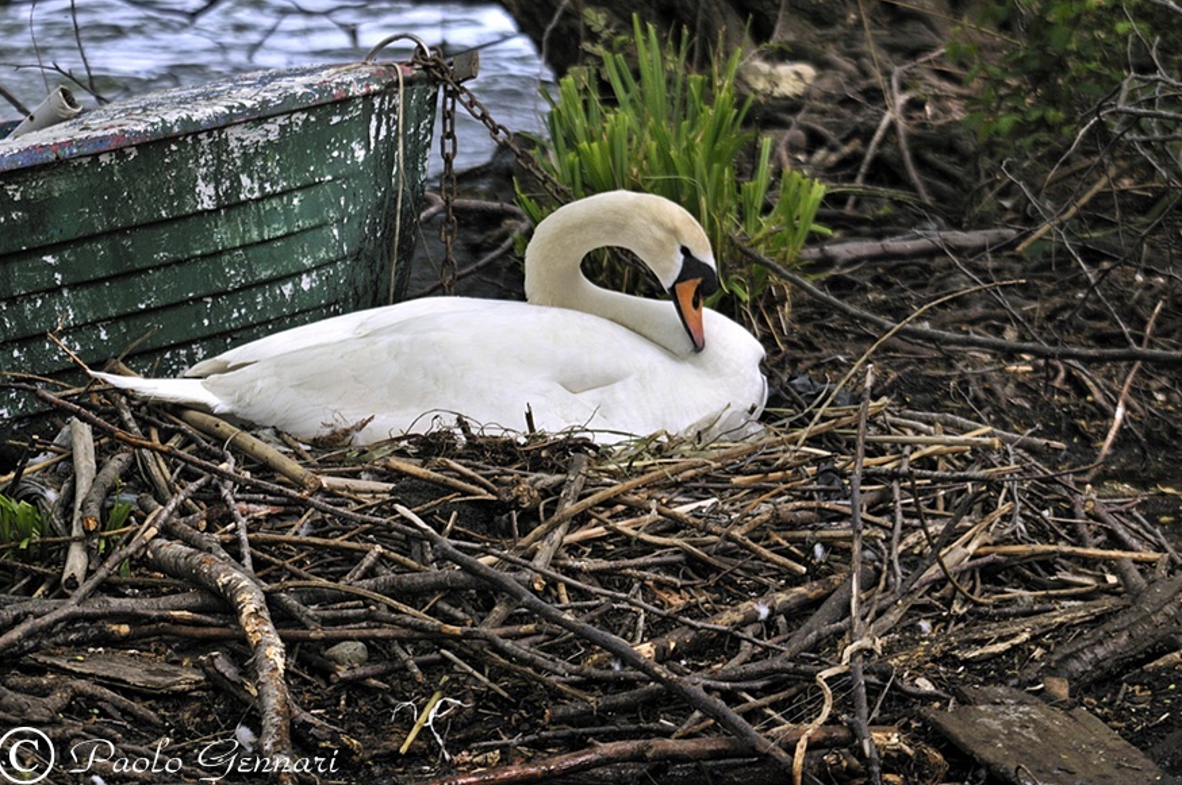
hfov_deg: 9.9
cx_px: 590
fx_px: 6840
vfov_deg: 6.6
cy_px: 395
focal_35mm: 209
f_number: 5.6
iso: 200
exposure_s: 1/200
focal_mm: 135
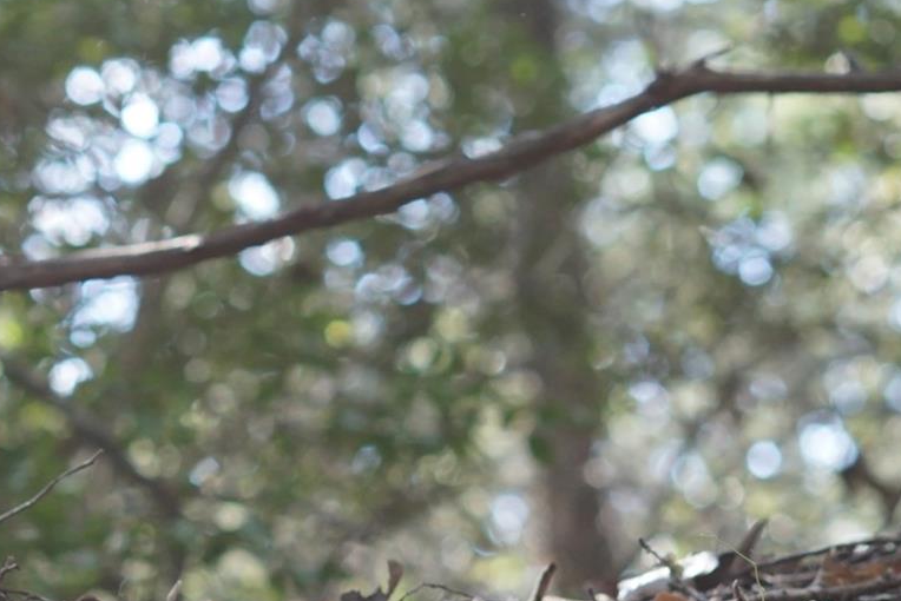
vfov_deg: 6.8
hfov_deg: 10.1
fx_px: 5032
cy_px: 696
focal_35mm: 201
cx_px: -48
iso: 500
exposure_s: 1/160
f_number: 4
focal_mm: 50
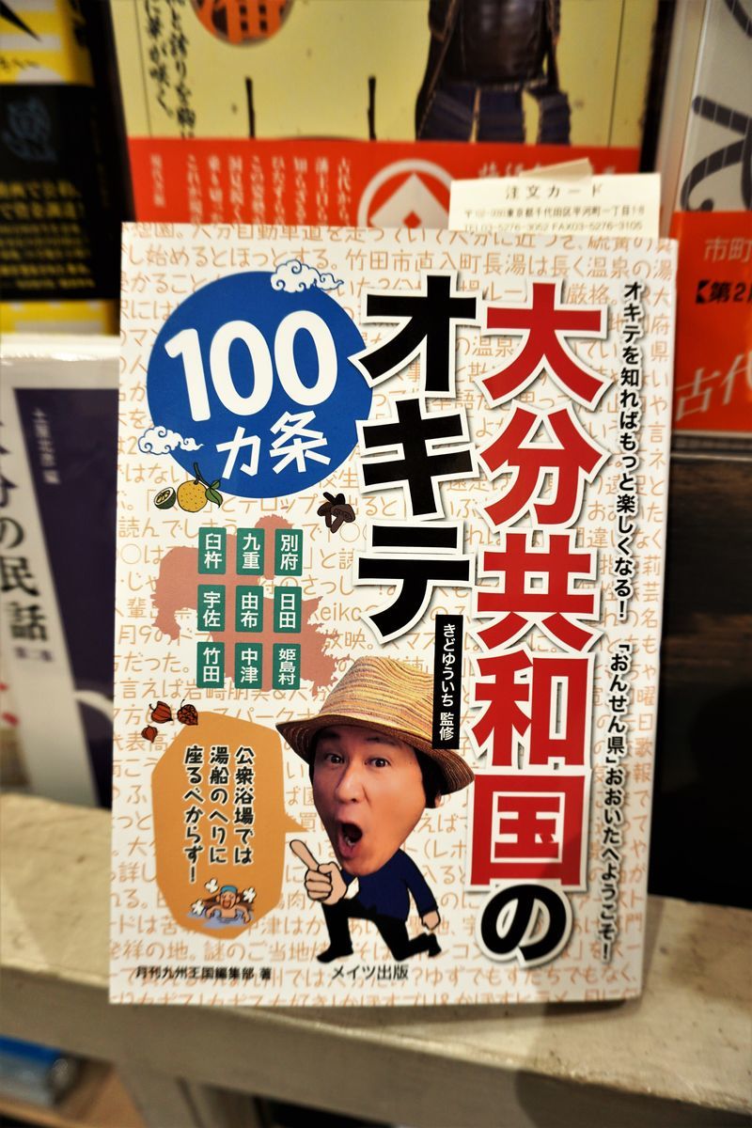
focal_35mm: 24
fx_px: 752
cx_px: 376
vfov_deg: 73.7
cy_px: 564
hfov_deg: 53.1
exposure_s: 1/60
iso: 200
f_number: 4
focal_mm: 16
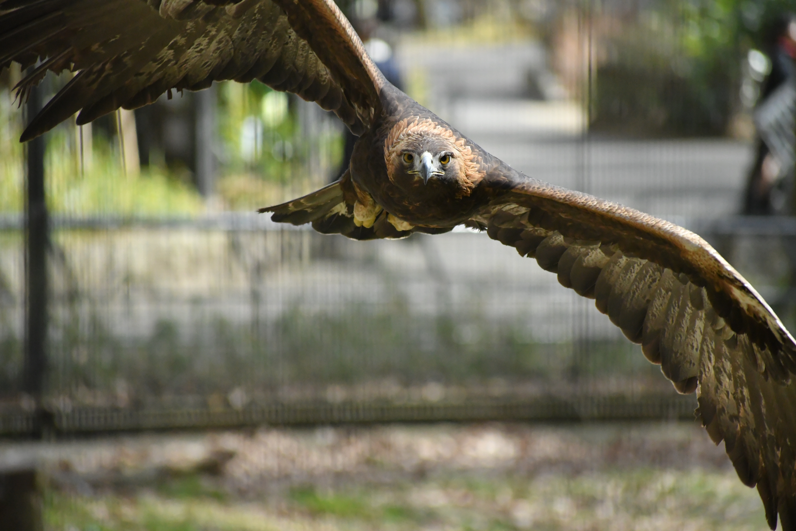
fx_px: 7628
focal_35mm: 345
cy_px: 266
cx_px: 398
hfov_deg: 6.0
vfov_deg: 4.0
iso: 4000
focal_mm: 230
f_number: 5.6
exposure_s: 1/4000
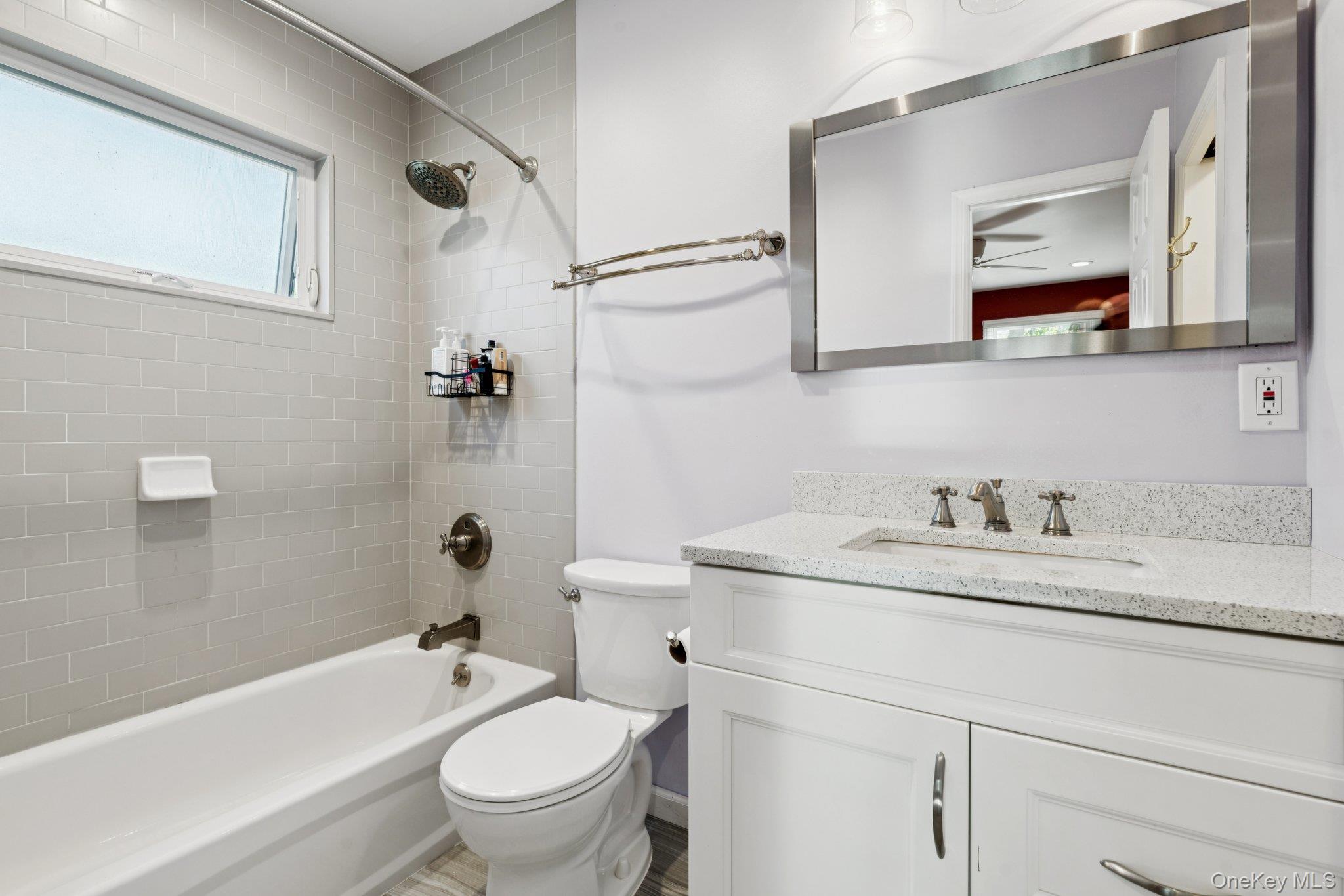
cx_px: 672
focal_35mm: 16
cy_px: 448
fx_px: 597
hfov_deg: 96.7
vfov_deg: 73.7
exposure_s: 1/20
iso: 200
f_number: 8
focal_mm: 16
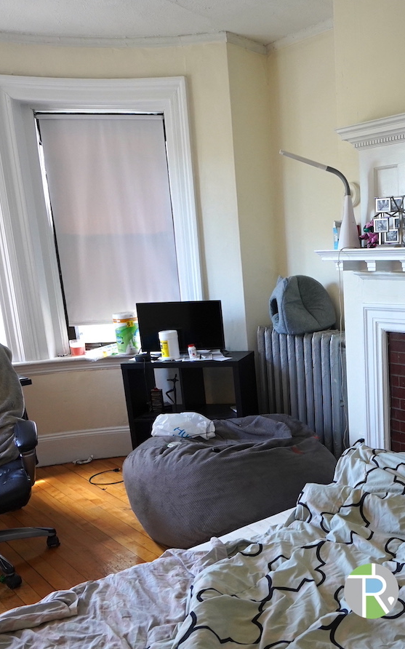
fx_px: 565
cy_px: 404
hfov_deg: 35.7
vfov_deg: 58.9
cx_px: 401
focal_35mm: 32
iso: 1600
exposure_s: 1/160
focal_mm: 16
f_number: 4
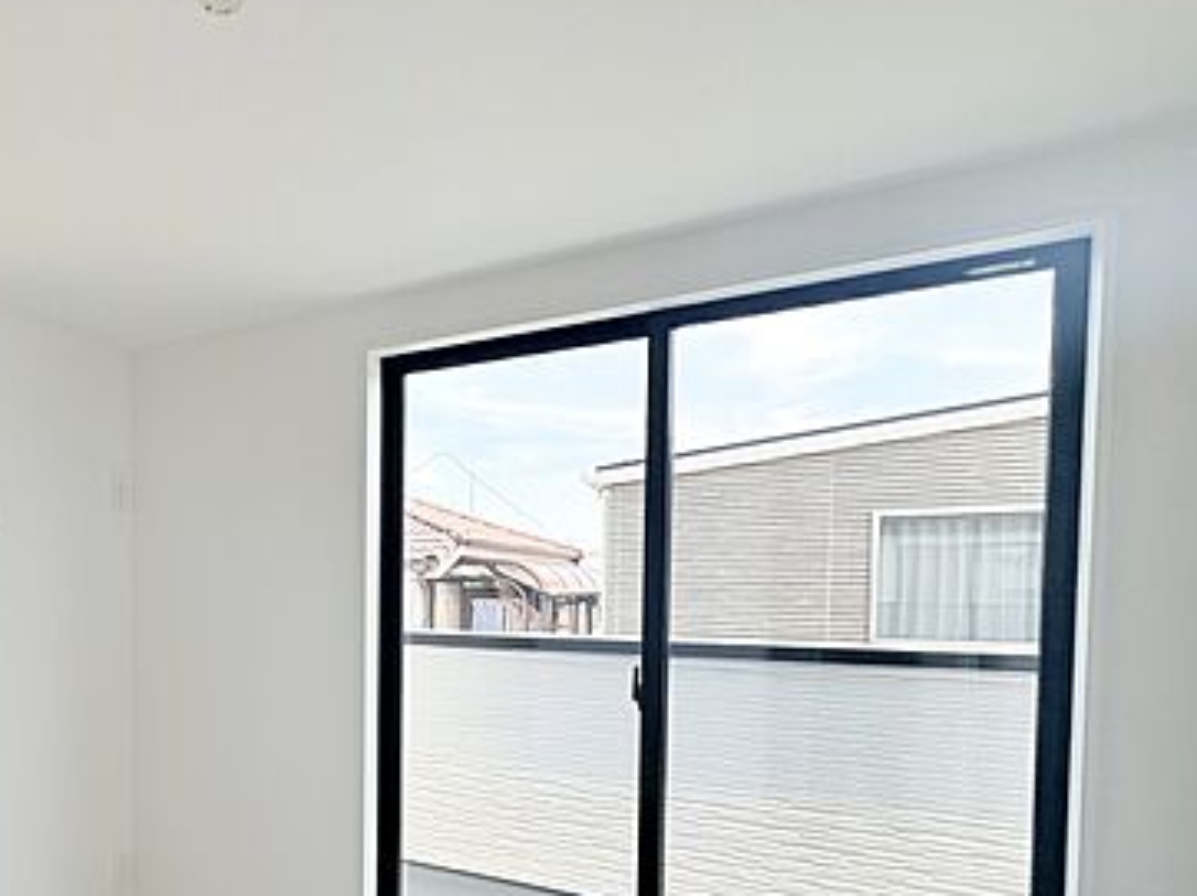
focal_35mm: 24
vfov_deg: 55.3
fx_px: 829
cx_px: 241
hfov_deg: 65.3
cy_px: 617
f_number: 2.2
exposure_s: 1/341
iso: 40
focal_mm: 2.22
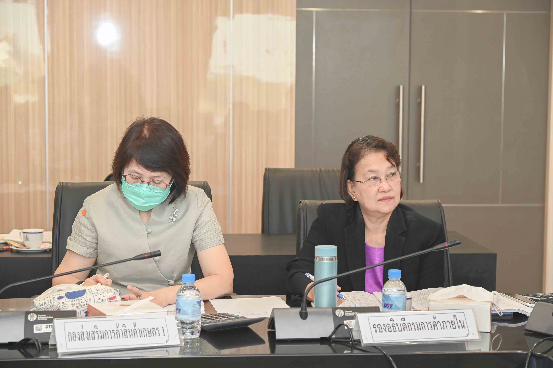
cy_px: 184
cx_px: 276
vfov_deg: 16.1
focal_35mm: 85
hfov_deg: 23.9
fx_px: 1305
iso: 1600
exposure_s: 1/160
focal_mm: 85
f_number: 5.6
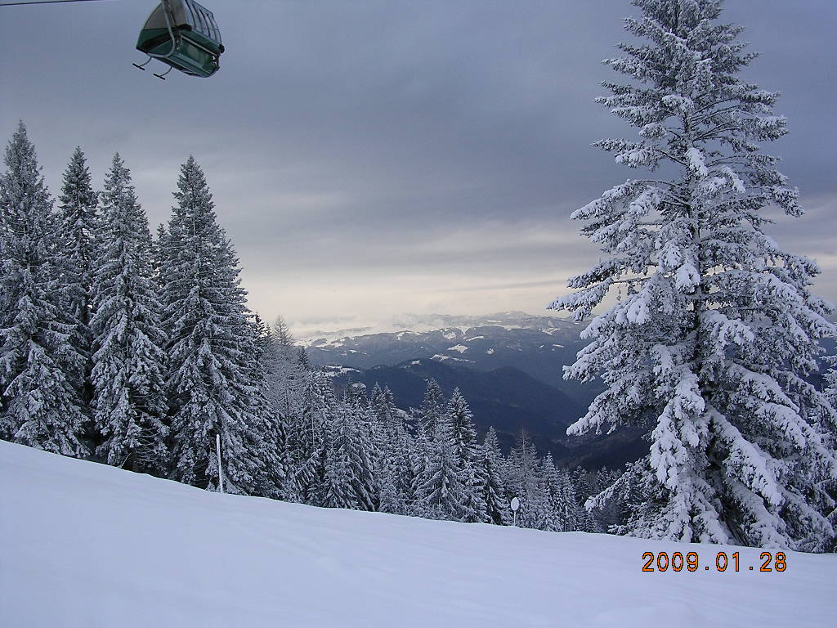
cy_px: 314
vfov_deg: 37.7
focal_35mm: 38
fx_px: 919
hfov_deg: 49.0
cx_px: 418
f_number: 2.8
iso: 100
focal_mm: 5.8
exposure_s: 1/430
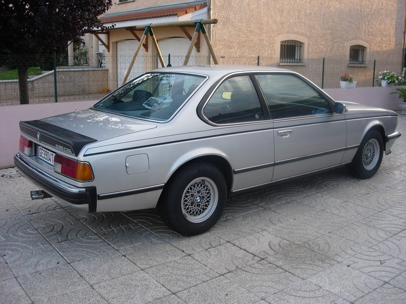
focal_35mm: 38
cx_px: 203
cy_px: 152
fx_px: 446
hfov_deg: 49.0
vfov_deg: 37.7
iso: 79
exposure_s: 1/148
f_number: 2.8
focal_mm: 7.8
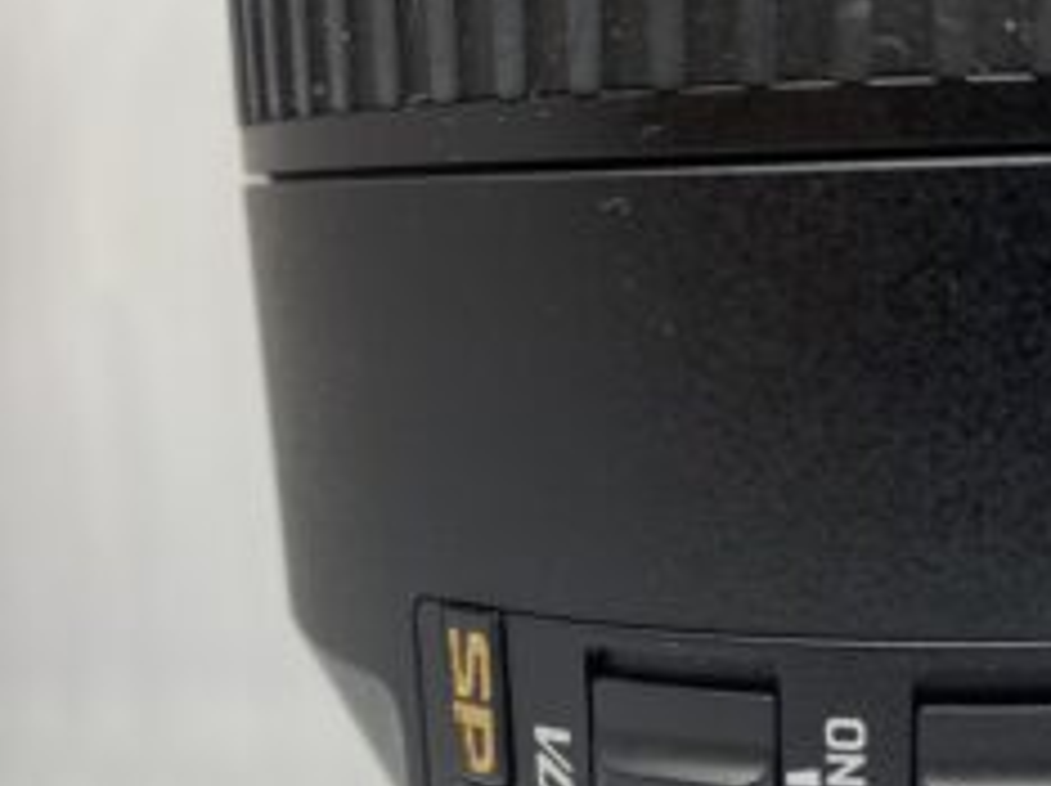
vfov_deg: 24.5
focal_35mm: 57
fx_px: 1729
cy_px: 775
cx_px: 642
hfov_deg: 33.7
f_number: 1.8
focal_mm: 4.25
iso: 64
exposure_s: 1/122
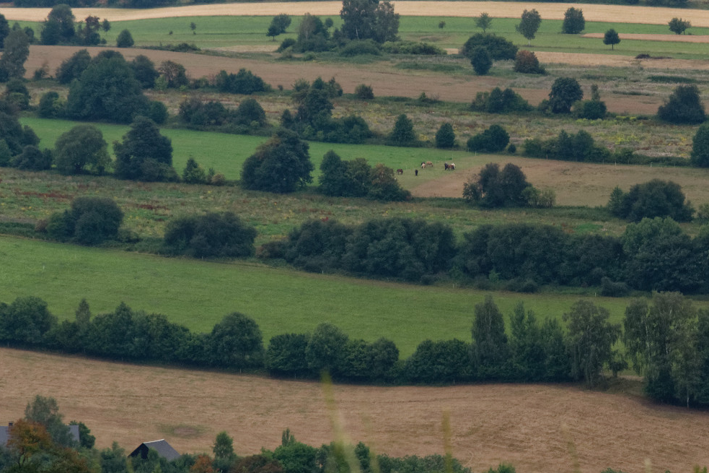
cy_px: 135
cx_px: 722
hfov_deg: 7.5
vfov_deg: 5.0
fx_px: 5415
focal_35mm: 275
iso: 400
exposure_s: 1/50
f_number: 13
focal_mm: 88
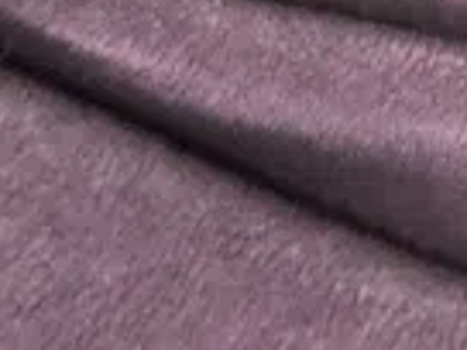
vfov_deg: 10.3
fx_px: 1781
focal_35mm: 132
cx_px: 907
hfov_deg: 13.1
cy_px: -364
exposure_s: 1/4
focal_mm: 4
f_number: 1.8
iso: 160
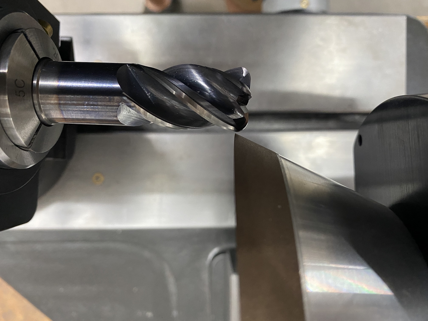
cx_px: 214
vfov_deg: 53.1
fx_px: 321
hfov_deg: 67.3
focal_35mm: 26
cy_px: 160
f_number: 1.8
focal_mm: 4.25
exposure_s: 1/60
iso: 400
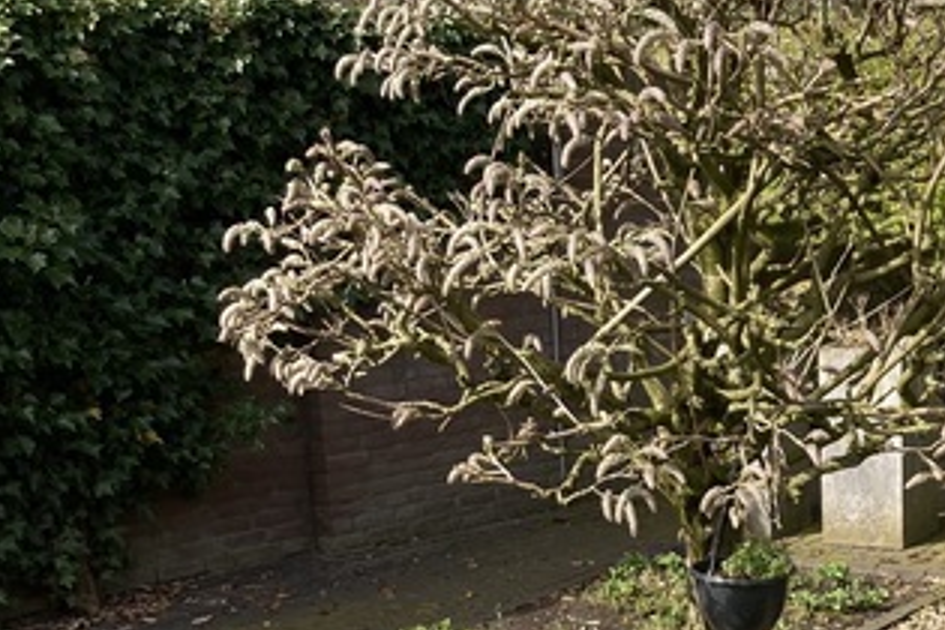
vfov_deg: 18.5
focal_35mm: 71
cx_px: 714
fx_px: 1864
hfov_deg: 28.0
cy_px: 681
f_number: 1.8
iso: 20
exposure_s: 1/857
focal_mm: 3.99
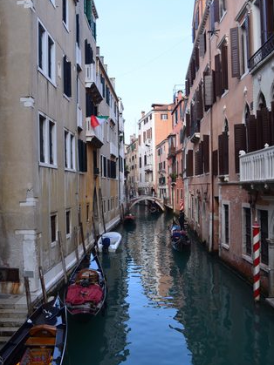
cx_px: 137
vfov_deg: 55.4
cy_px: 182
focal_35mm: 33
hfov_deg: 42.9
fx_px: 348
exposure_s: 1/160
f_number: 6.3
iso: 200
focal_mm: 20
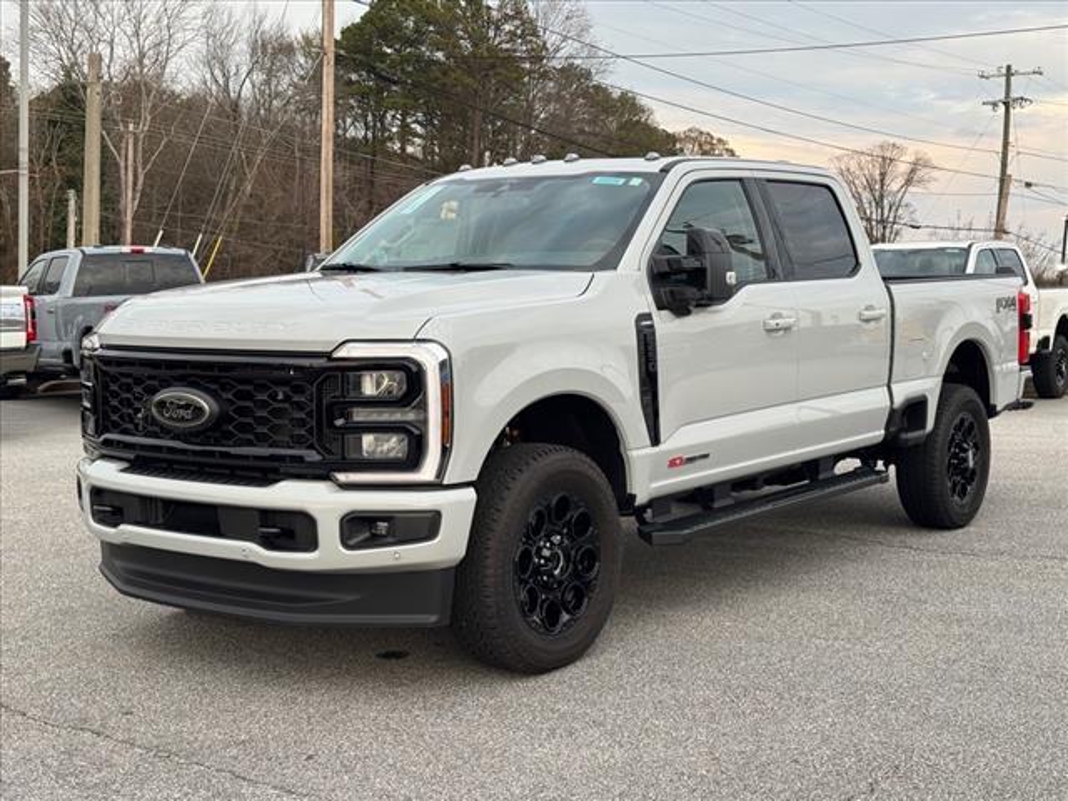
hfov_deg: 39.7
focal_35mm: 48
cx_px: 534
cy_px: 400
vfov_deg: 30.3
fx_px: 1481
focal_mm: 6.76
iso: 64
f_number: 1.78
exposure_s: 1/343
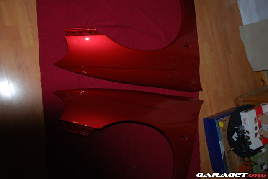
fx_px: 246
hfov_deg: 57.2
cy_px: 90
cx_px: 134
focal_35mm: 33
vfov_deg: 40.0
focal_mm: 22
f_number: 4
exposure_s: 1/60
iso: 200
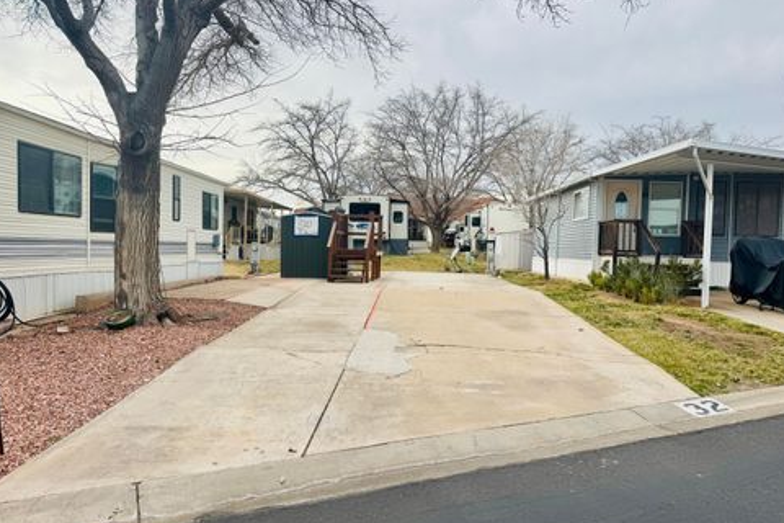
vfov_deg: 49.5
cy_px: 272
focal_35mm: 26
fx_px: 566
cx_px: 403
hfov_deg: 69.4
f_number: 1.78
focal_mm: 6.76
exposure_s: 1/2710
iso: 80
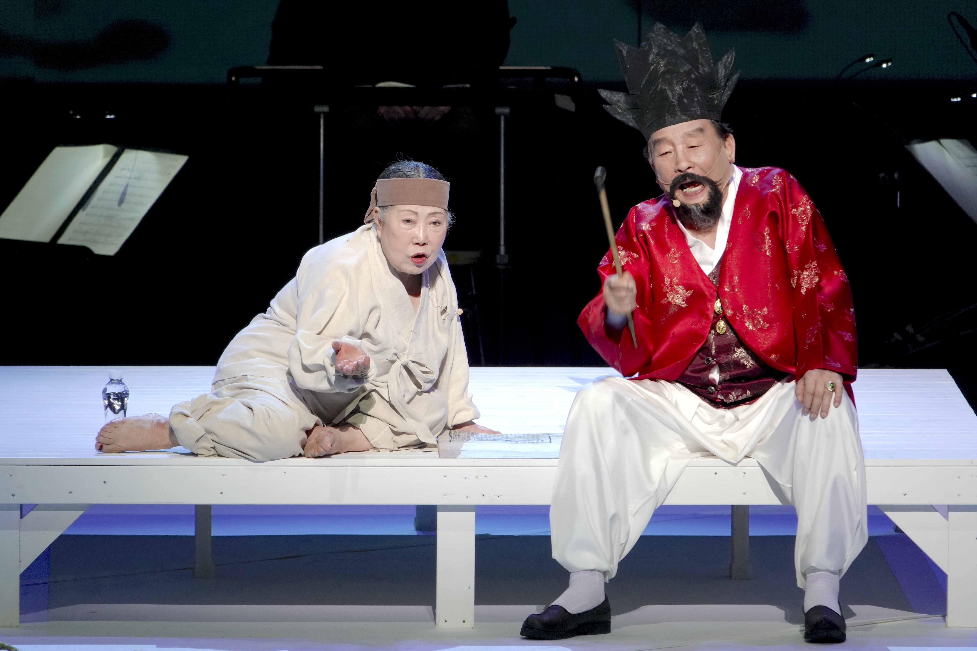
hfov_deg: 3.7
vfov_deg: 2.5
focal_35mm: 561
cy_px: 326
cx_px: 488
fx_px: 15224
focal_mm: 205.6
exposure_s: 1/80
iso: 400
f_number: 4
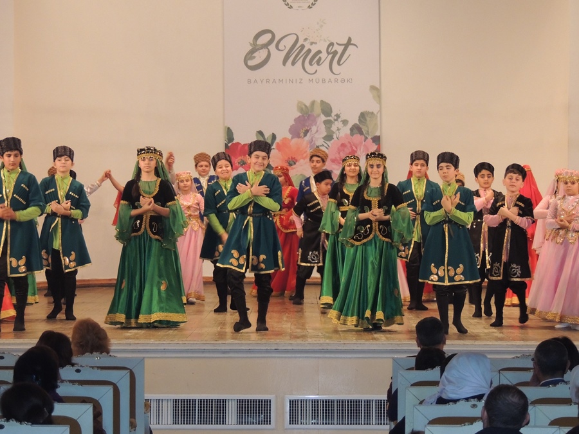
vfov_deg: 12.3
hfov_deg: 16.4
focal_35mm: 120
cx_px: 290
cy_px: 217
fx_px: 2007
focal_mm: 21.4
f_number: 4.2
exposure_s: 1/60
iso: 800
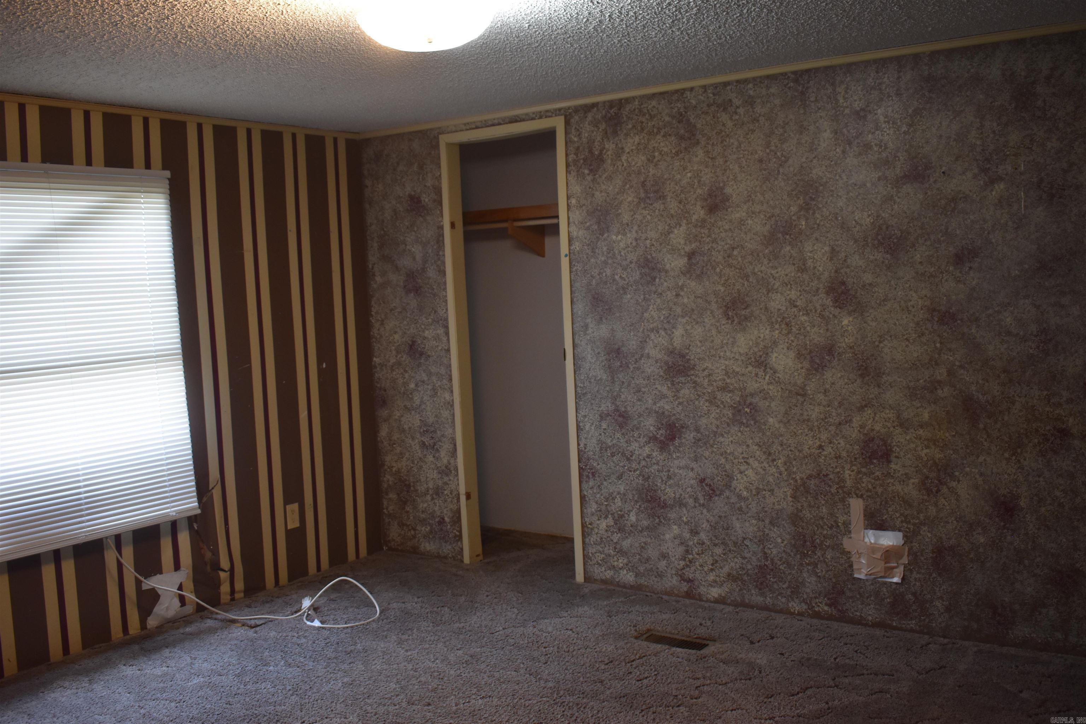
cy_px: 362
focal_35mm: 33
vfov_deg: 40.0
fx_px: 995
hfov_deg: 57.2
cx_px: 543
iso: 560
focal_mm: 22
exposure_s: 1/60
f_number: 4
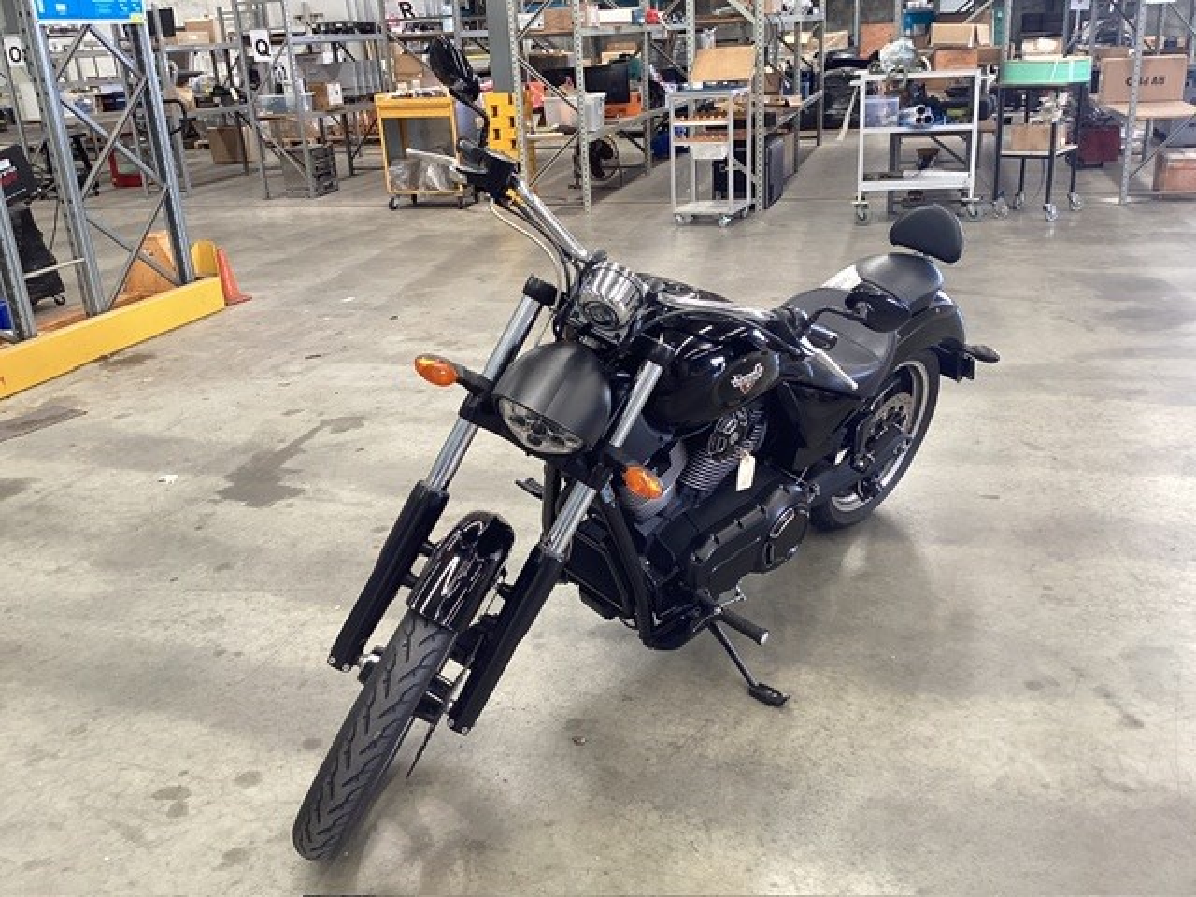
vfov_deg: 45.4
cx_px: 598
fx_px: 1071
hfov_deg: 58.4
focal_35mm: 31
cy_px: 448
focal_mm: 3.3
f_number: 2.4
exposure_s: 1/50
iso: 80
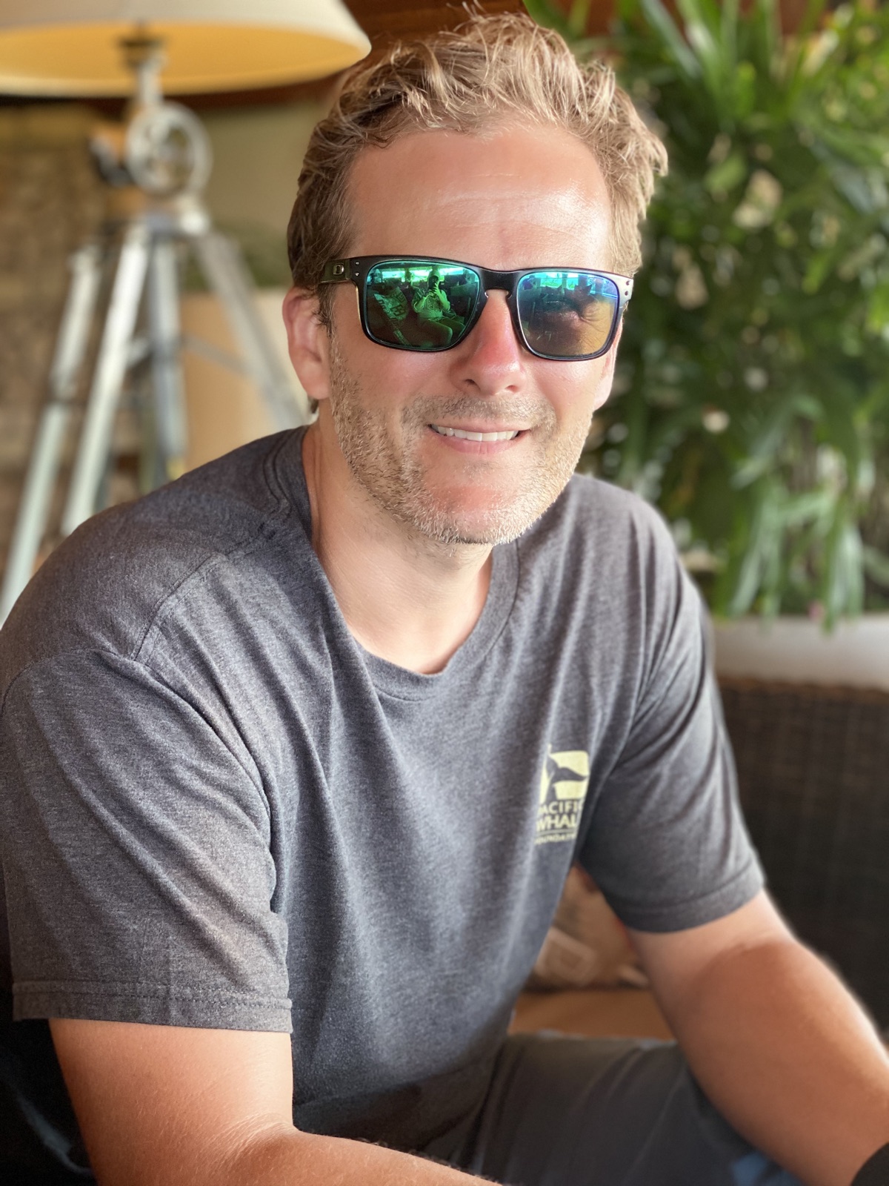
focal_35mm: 52
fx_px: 1781
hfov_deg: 28.0
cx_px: 444
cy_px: 593
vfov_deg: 36.8
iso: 160
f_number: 2
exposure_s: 1/122
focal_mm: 6
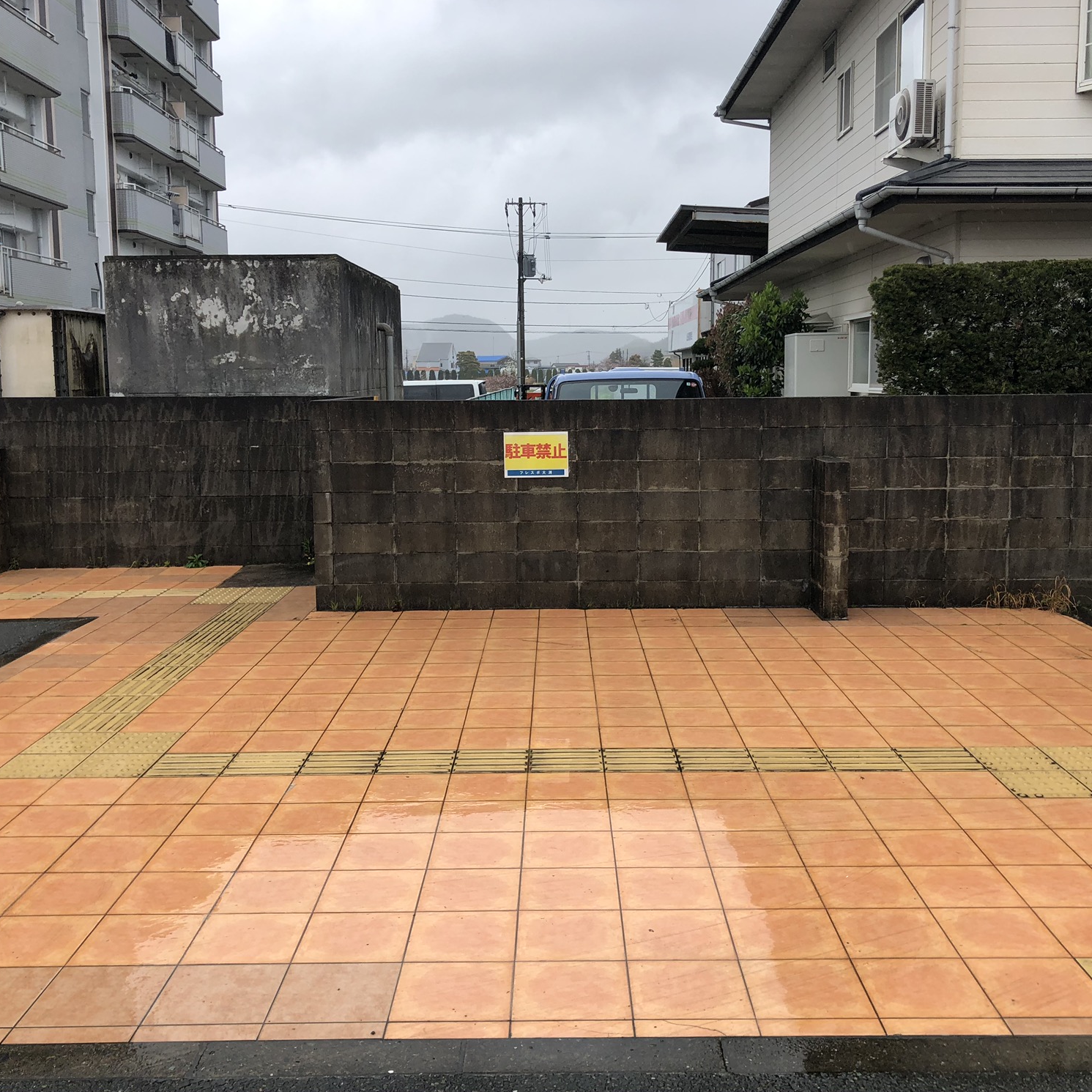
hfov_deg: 48.4
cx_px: 554
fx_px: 1213
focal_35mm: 34
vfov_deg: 48.4
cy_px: 533
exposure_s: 1/571
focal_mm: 3.99
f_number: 1.8
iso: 20
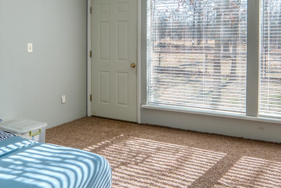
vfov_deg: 38.1
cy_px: 48
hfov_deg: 55.6
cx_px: 157
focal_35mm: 34
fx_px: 266
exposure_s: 1/15
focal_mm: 16
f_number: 10
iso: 100
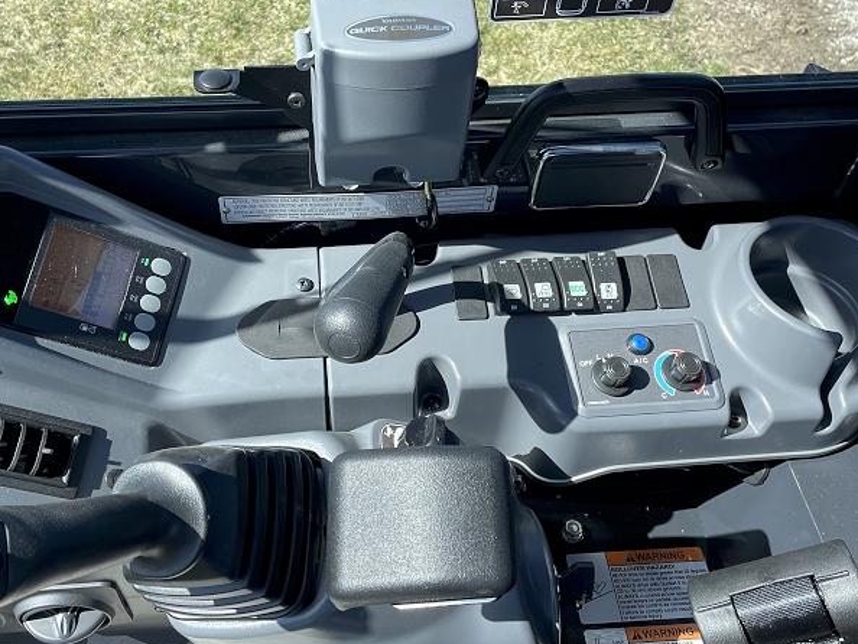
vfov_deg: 40.6
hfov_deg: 52.3
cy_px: 273
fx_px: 868
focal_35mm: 35
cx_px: 347
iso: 32
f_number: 1.6
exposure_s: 1/882
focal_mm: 4.2
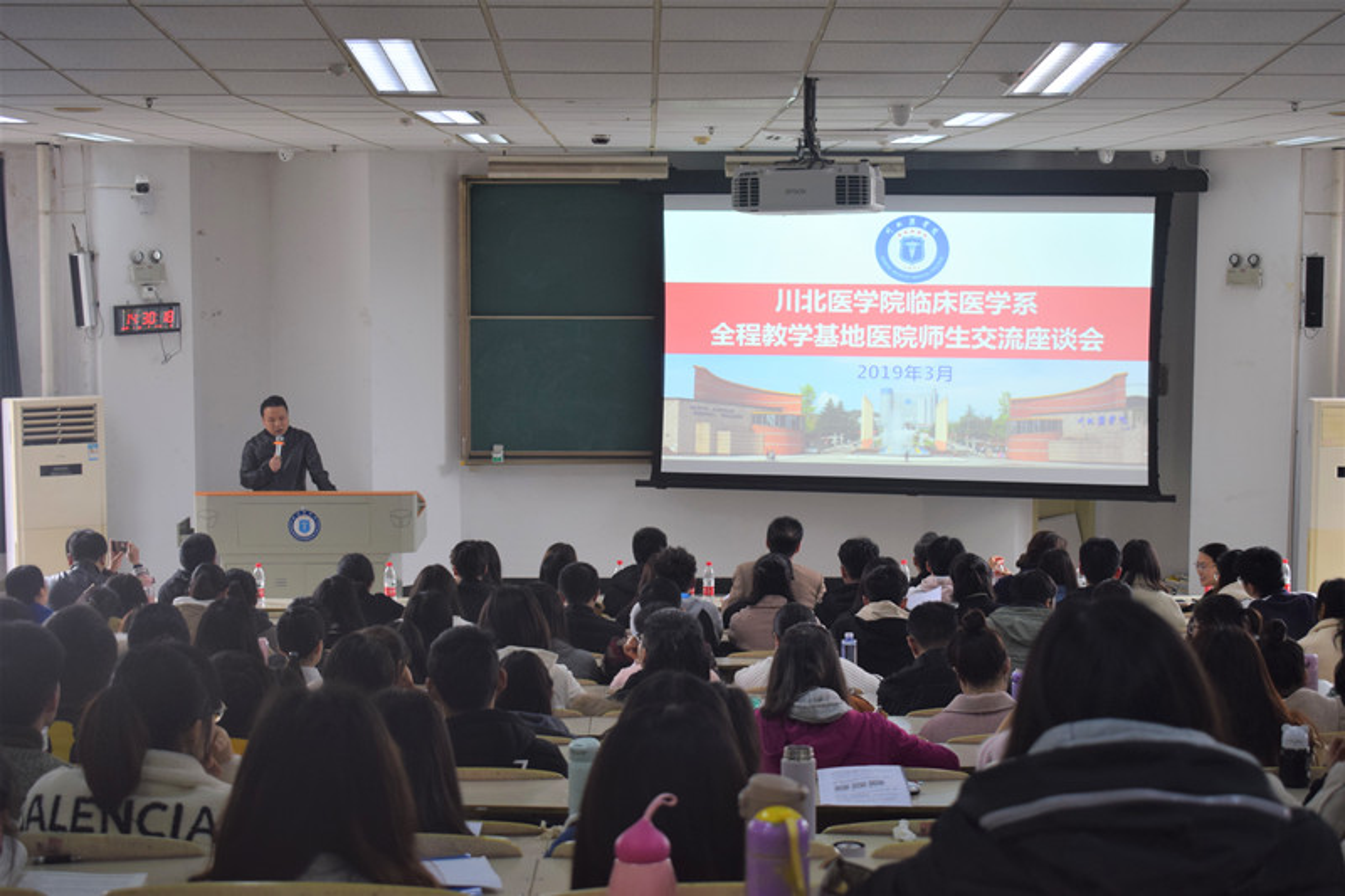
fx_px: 2129
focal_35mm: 57
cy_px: 448
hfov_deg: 35.1
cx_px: 672
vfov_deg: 23.8
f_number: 4.8
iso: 640
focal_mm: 38
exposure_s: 1/60
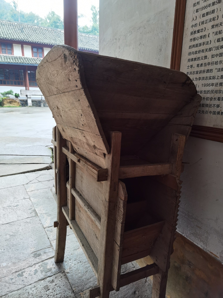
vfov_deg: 73.9
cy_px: 149
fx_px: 198
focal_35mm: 23
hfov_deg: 58.9
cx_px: 112
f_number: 1.9
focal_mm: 6.71
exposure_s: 1/100
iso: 320
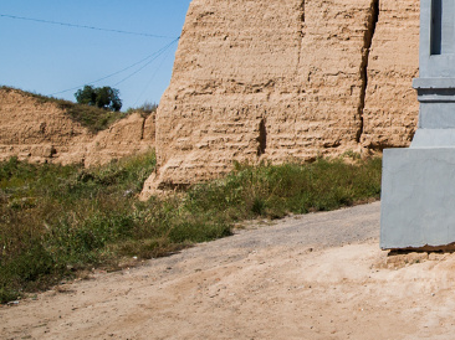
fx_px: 539
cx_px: 618
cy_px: -20
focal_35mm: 41
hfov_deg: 32.1
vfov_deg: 31.7
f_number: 5.6
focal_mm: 13
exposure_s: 1/1600
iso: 200
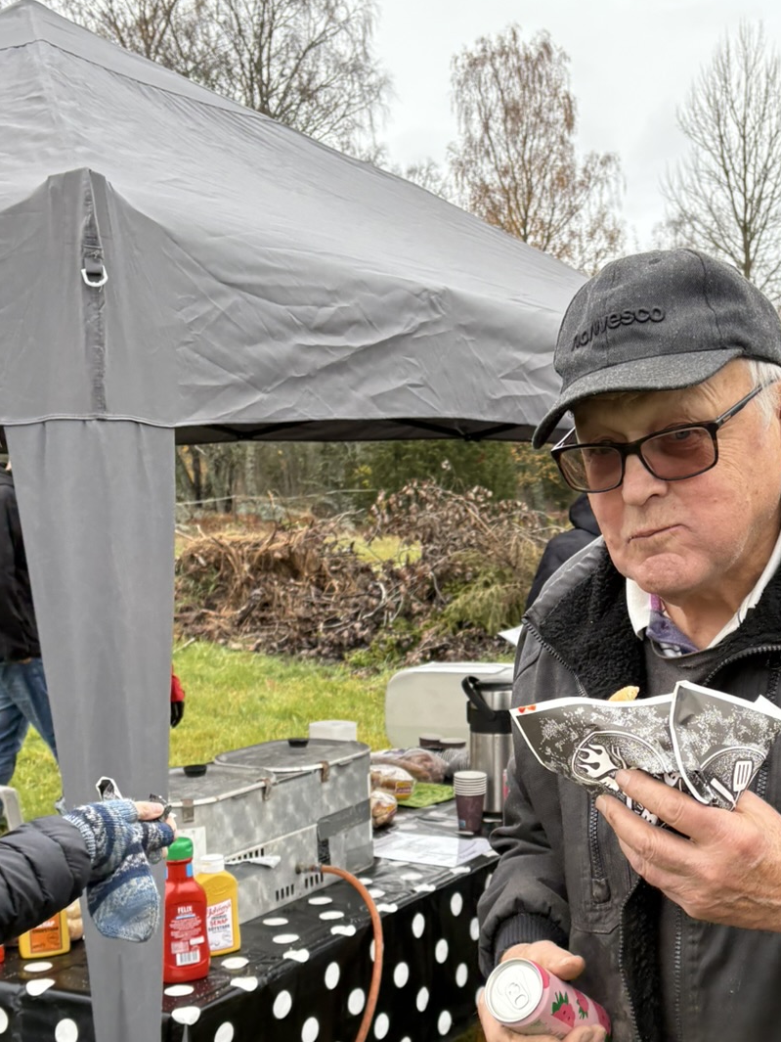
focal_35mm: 50
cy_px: 745
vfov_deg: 37.5
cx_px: 575
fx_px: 1504
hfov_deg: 28.7
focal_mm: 5.96
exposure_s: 1/346
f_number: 1.6
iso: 64
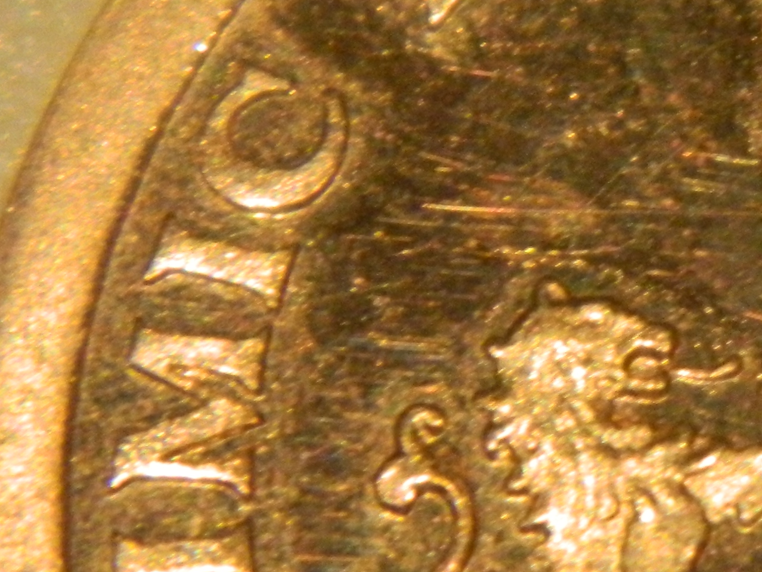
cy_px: 381
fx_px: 11163
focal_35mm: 507
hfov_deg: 3.9
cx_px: 1120
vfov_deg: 2.9
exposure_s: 1/15
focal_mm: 27
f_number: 4.9
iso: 400
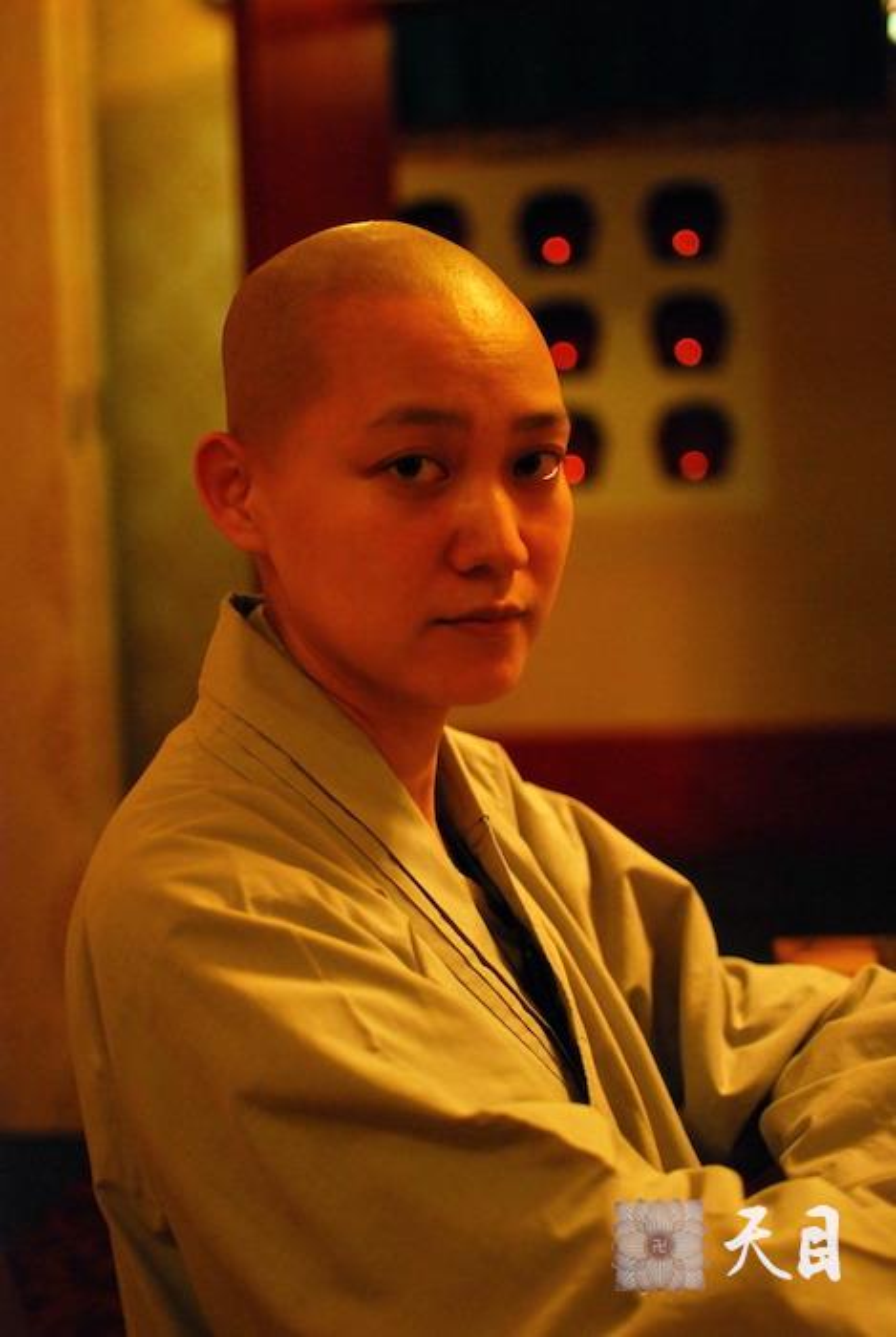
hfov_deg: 25.8
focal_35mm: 52
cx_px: 448
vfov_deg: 37.8
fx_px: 1953
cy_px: 668
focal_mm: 35
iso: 800
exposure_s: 1/60
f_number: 1.8
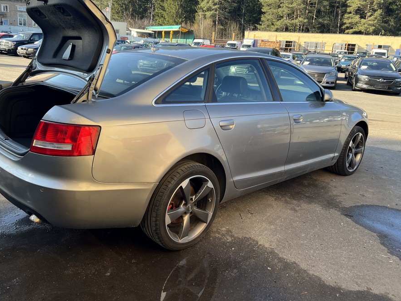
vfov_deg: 46.7
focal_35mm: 30
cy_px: 128
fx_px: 348
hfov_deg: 59.8
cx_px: 178
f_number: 1.5
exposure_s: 1/687
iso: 50
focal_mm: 5.7
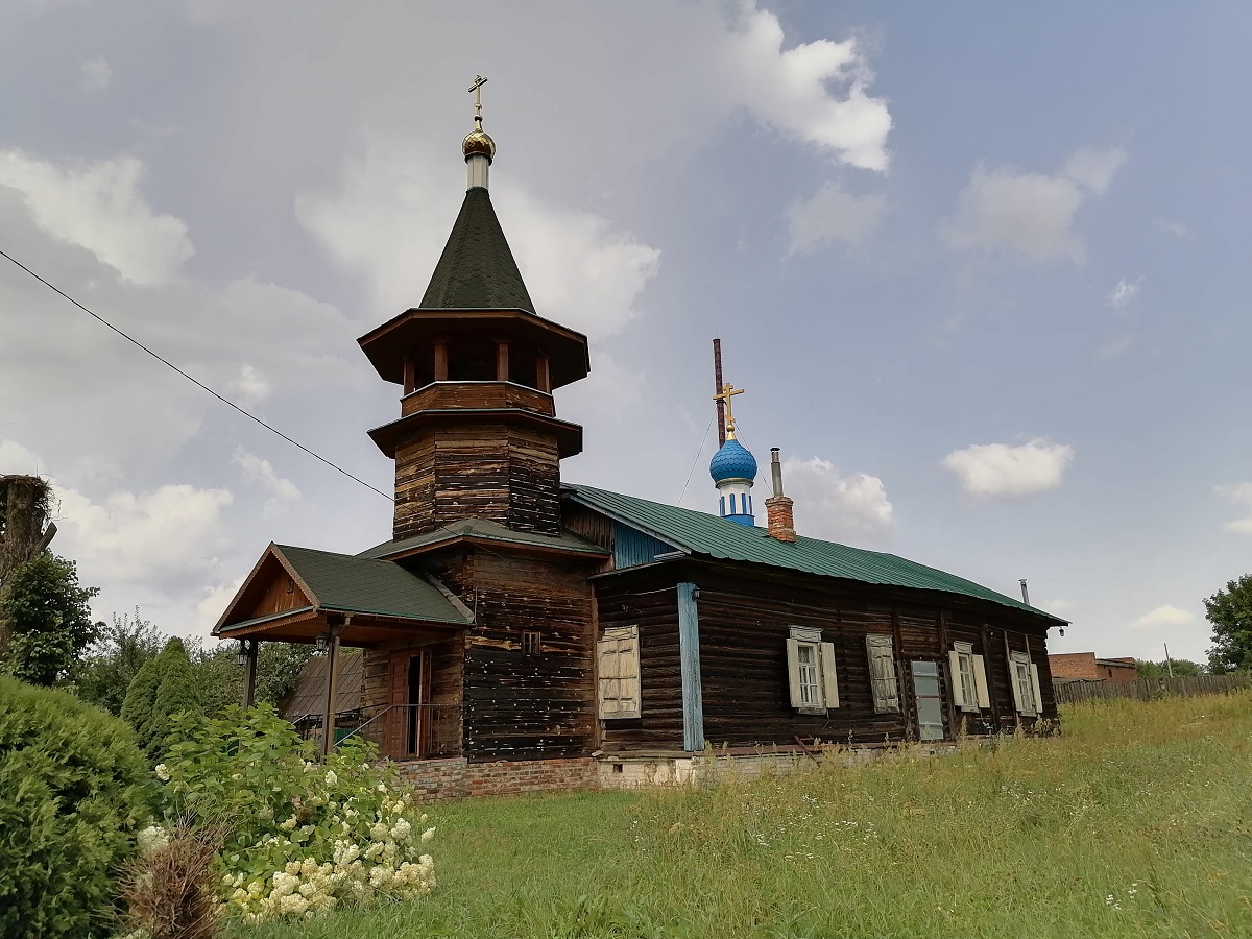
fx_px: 977
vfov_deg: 51.4
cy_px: 470
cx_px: 626
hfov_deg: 65.3
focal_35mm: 27
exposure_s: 1/863
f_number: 1.8
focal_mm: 5.3
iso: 50
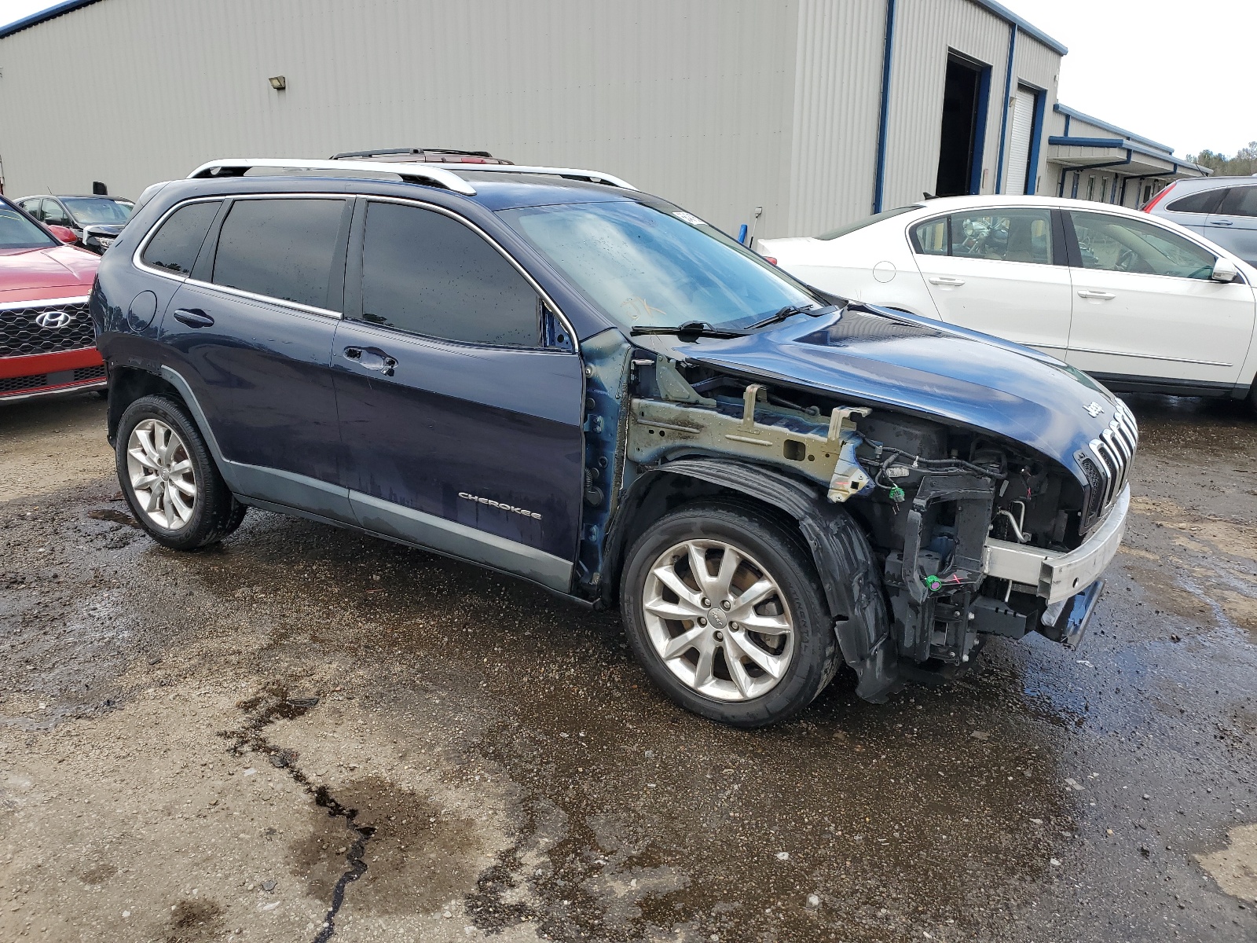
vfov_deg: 53.1
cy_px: 472
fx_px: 944
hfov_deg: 67.3
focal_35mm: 26
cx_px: 628
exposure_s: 1/909
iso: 50
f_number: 1.5
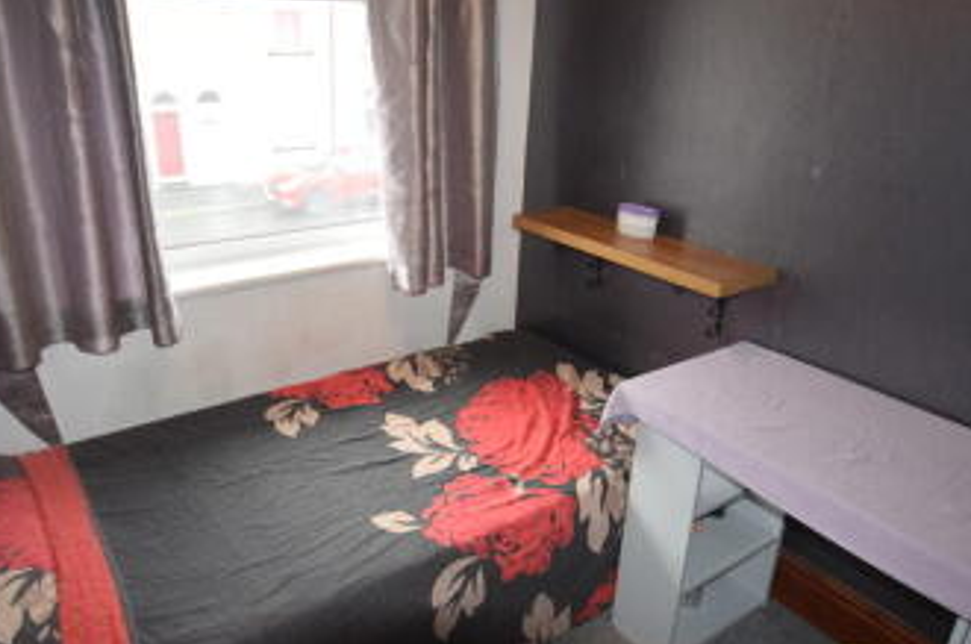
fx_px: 700
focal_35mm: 26
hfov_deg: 69.2
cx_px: 427
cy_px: 316
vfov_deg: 49.4
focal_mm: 12
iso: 800
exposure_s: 1/125
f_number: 5.6
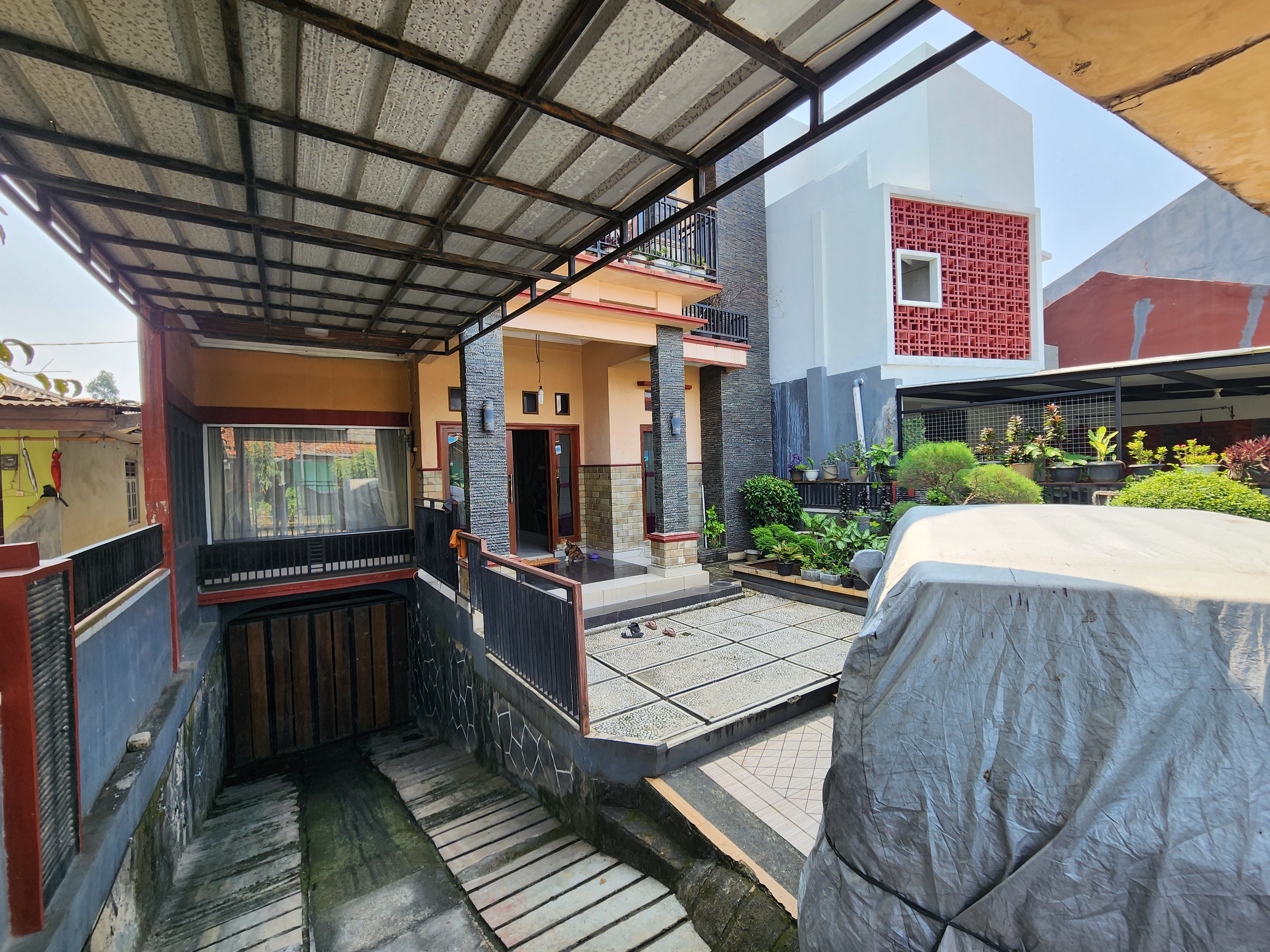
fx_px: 477
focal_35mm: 13
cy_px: 476
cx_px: 635
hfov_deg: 106.2
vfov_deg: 89.9
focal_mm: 2.2
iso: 50
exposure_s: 1/312
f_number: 2.2
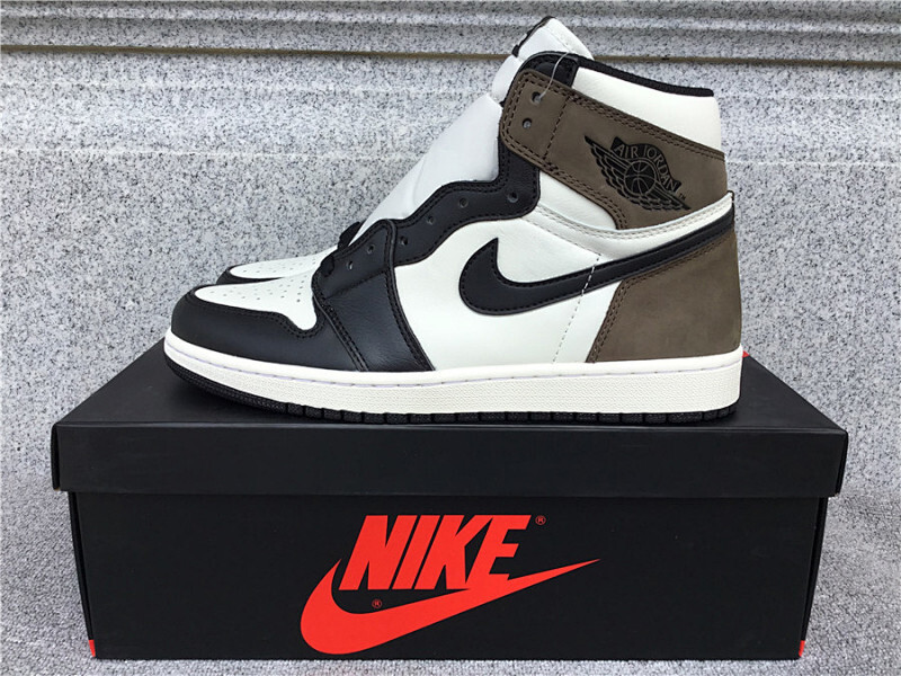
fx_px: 807
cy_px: 338
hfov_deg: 58.4
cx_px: 450
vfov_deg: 45.4
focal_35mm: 31
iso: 25
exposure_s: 1/734
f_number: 2.4
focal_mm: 3.3
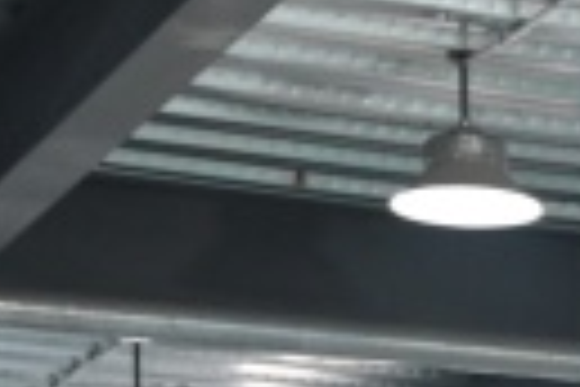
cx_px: 1448
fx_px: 3665
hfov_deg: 8.2
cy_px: 1249
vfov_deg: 5.6
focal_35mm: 228
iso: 3200
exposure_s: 1/30
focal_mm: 32.5
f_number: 6.3
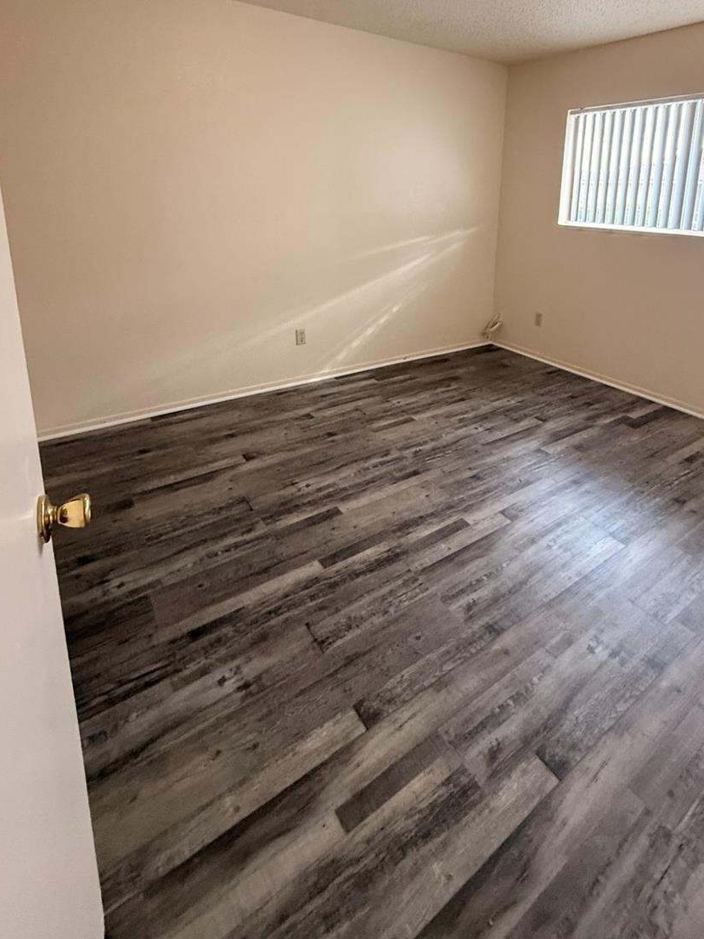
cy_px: 304
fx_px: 515
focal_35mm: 19
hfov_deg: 68.1
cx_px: 418
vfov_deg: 81.5
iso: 400
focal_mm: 2.22
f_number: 2.2
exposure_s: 1/60
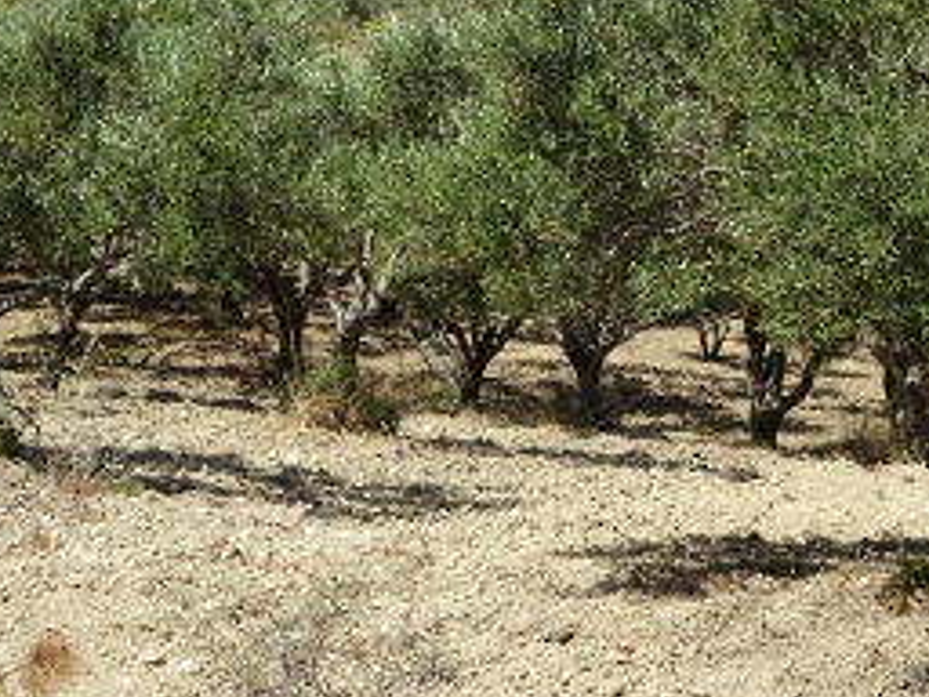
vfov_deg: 12.1
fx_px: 3274
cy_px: 207
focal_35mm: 122
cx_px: 552
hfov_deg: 16.1
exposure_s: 1/400
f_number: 5
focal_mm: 13.26
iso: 80
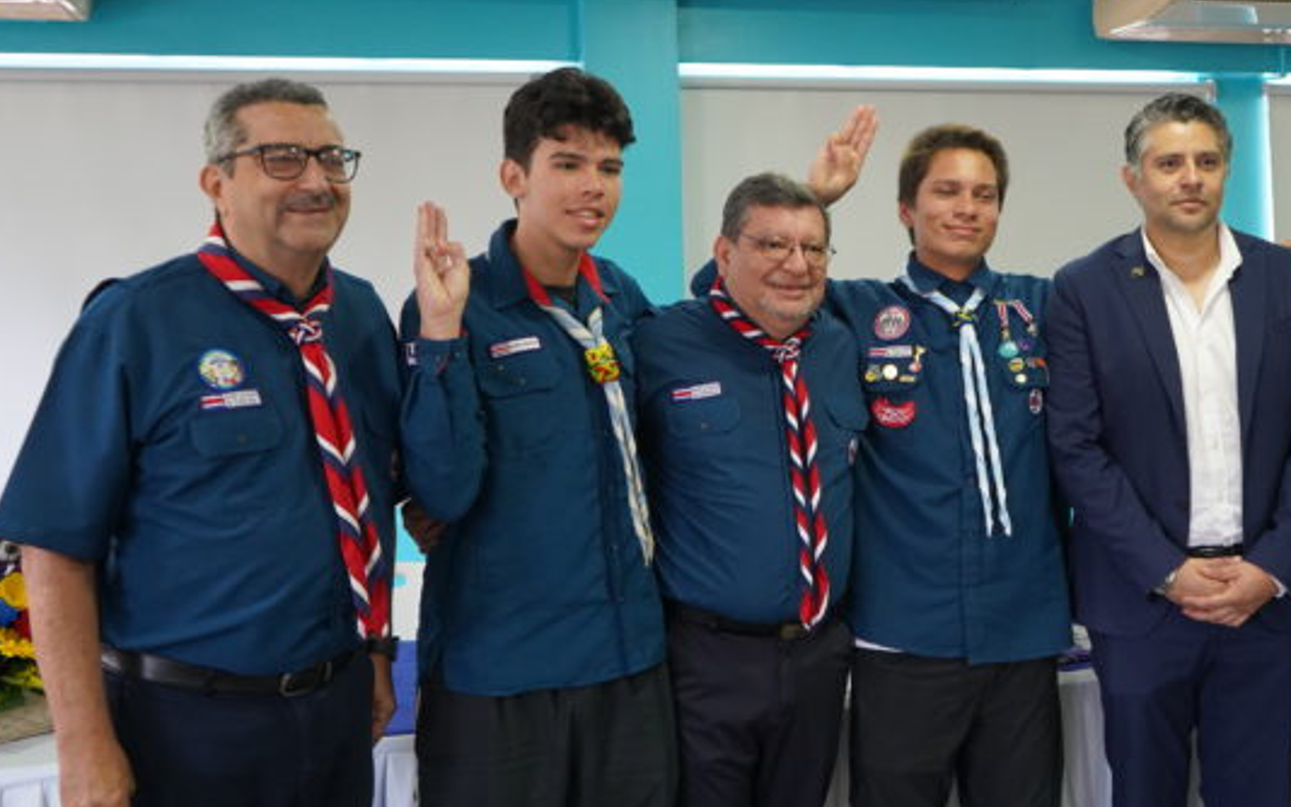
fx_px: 1548
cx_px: 895
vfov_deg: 29.1
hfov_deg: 44.4
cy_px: 295
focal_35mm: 44
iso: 2000
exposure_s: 1/160
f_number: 4
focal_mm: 30
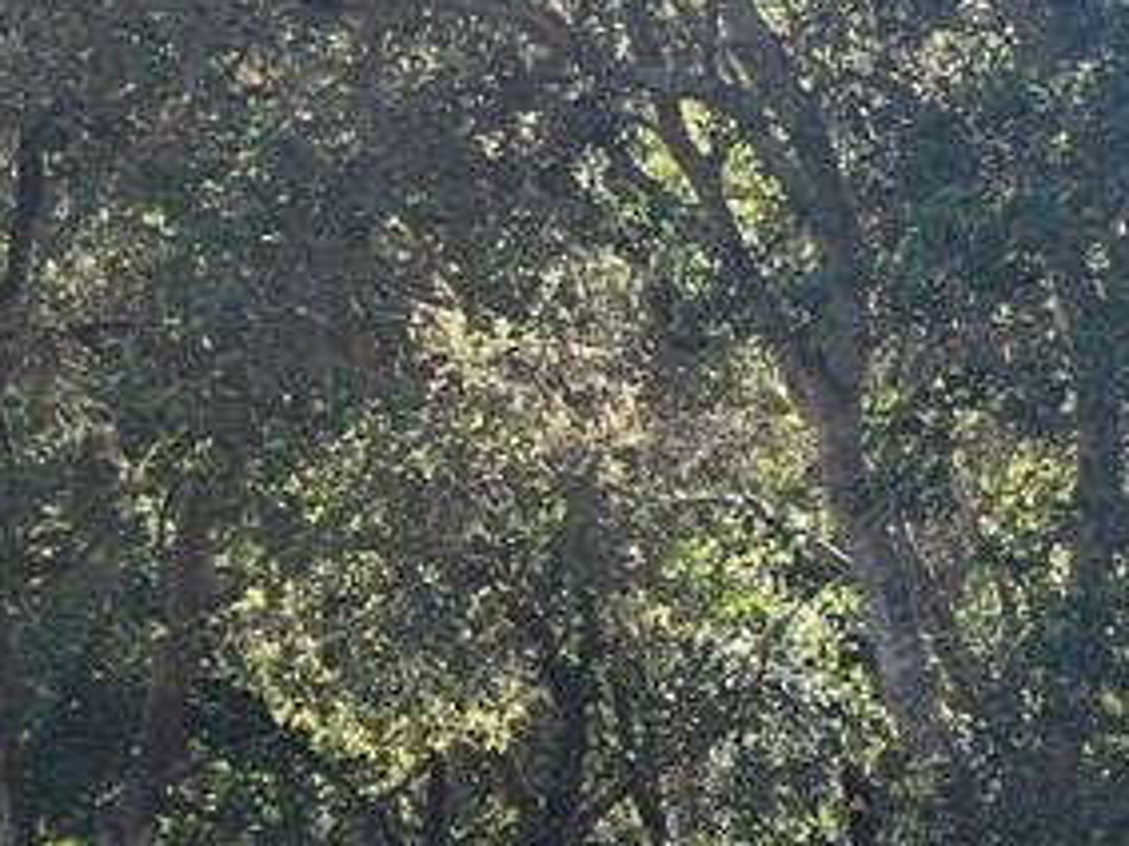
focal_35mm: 94
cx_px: 1524
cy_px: 942
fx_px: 3065
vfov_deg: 15.3
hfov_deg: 19.1
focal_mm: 5.1
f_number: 1.6
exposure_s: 1/425
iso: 50
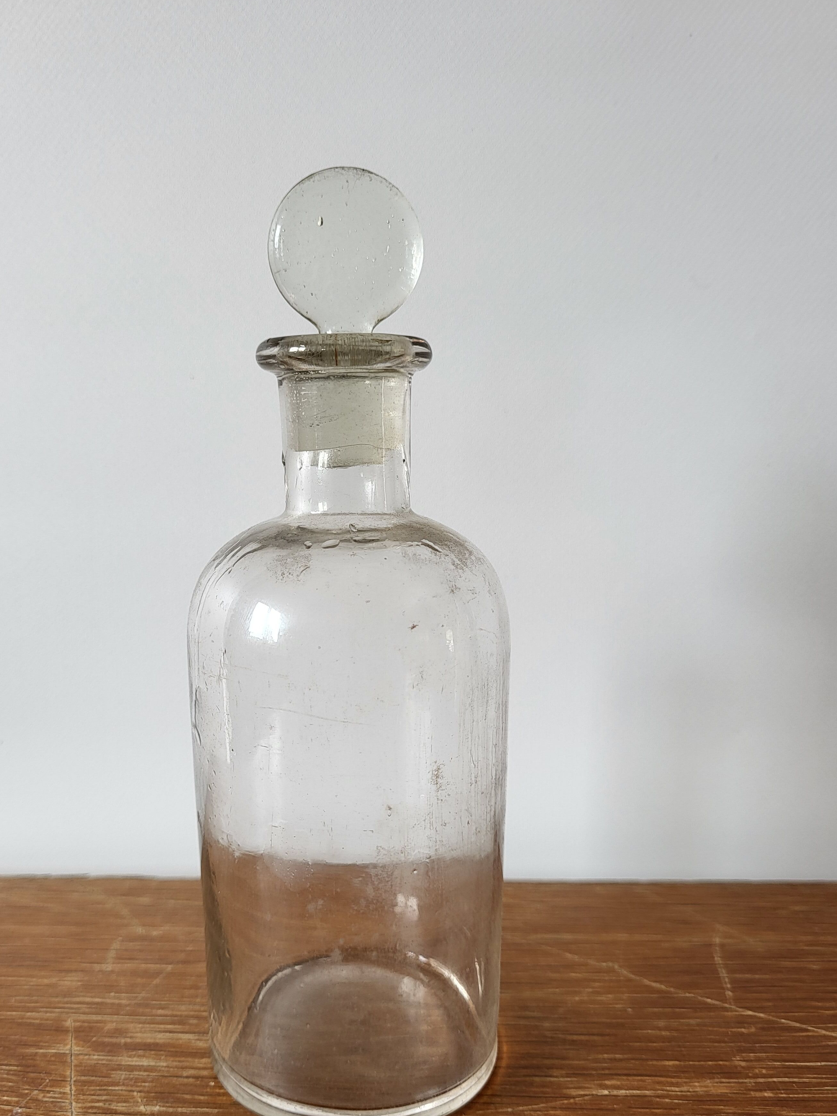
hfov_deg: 46.7
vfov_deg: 59.8
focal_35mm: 30
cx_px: 363
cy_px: 619
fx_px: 967
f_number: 1.8
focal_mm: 5.4
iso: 40
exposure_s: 1/120
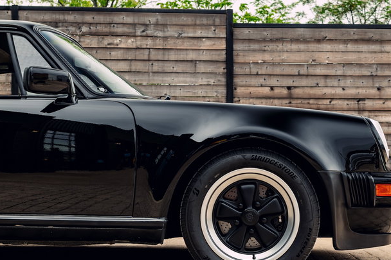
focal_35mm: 59
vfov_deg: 22.8
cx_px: 260
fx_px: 641
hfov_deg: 33.7
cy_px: 183
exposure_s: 1/50
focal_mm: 35
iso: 200
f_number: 4
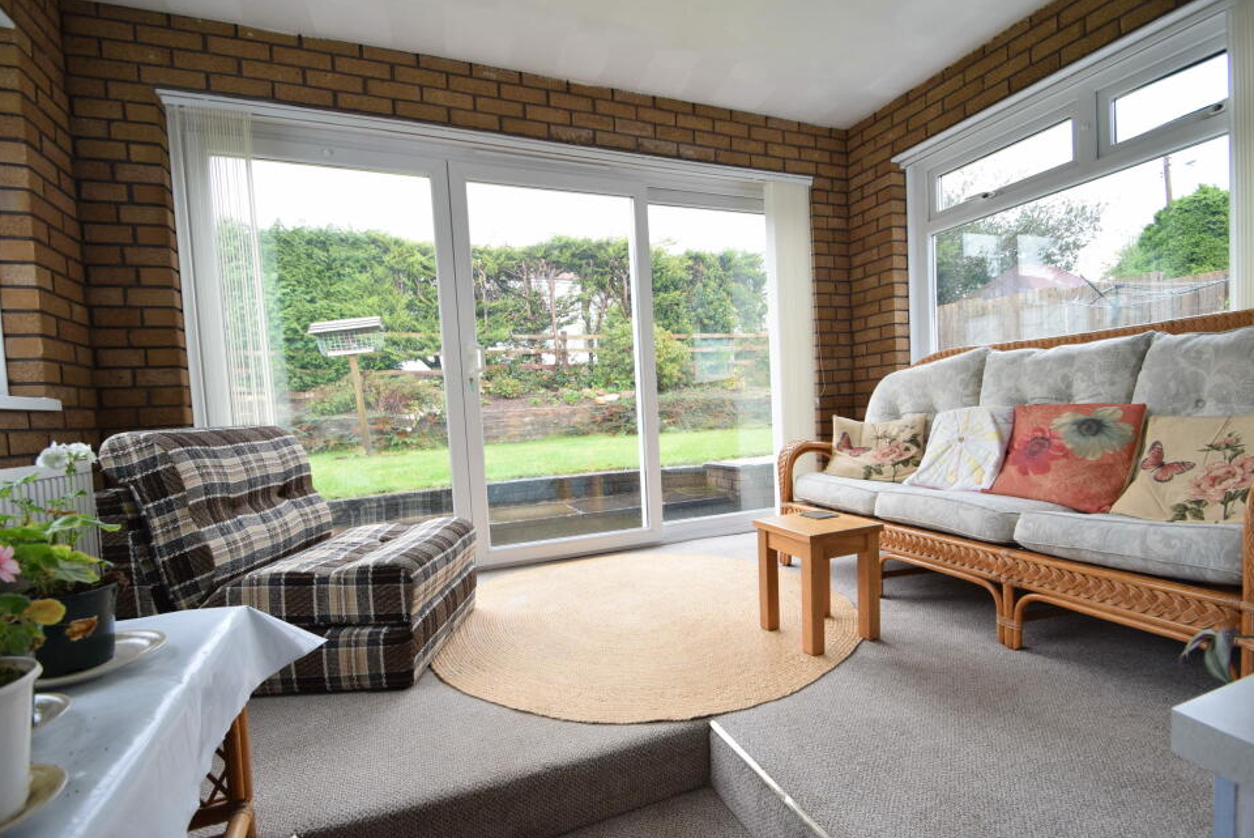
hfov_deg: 96.6
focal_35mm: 16
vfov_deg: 73.8
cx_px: 661
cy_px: 431
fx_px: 558
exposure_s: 1/125
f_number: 5.6
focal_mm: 10
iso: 800
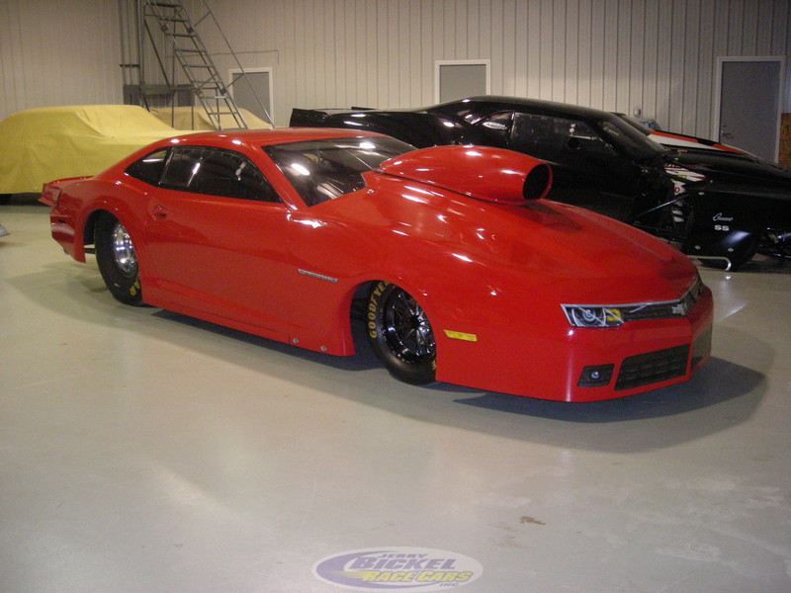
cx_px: 396
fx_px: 868
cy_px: 296
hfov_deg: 49.0
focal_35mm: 38
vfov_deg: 37.7
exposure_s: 1/60
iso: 340
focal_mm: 6.3
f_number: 3.2
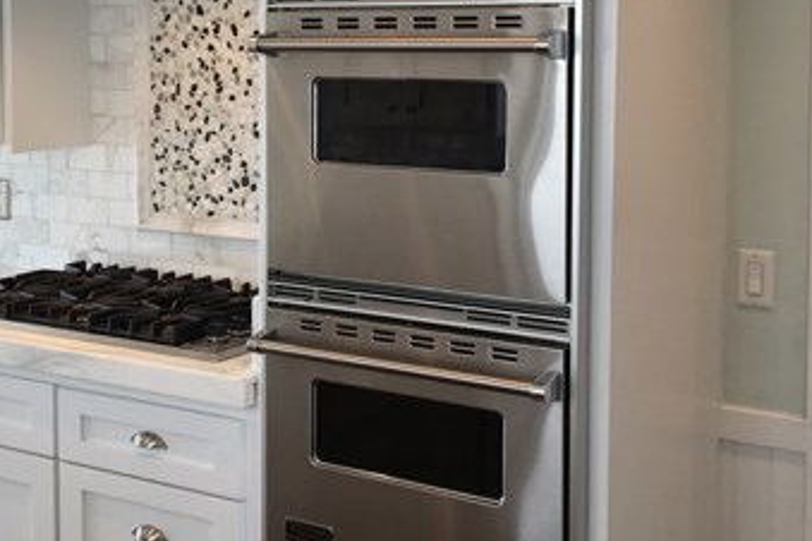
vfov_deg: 23.5
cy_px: 122
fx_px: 1286
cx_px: 381
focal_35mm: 57
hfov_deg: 35.0
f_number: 2.2
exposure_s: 1/60
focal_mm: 4.15
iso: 32
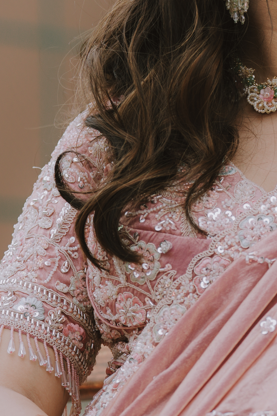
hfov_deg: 4.7
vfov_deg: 7.1
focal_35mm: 289
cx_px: 378
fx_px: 3335
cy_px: -138
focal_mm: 84
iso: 160
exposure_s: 1/640
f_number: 3.2
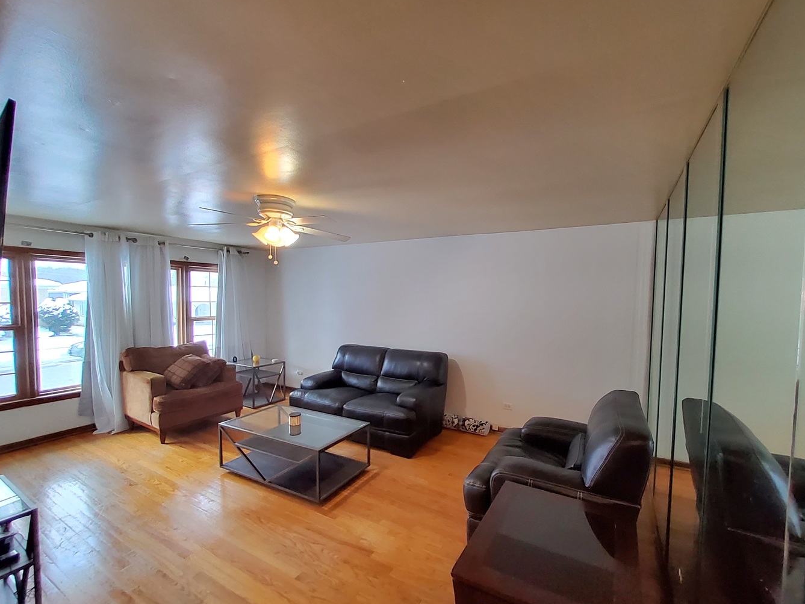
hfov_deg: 102.0
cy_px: 308
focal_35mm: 14
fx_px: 326
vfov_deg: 85.7
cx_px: 419
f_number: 2.2
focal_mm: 1.13
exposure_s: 1/33
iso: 200
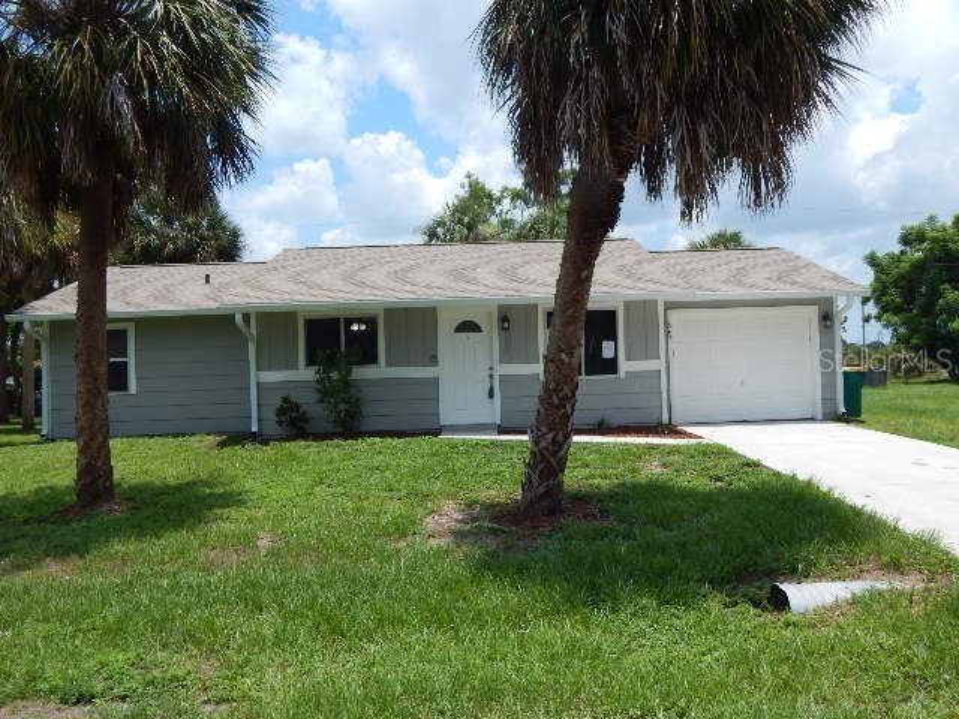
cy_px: 360
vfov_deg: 45.4
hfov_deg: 58.4
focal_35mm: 31
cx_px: 480
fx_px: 859
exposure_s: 1/500
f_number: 6.5
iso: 125
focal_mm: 5.6
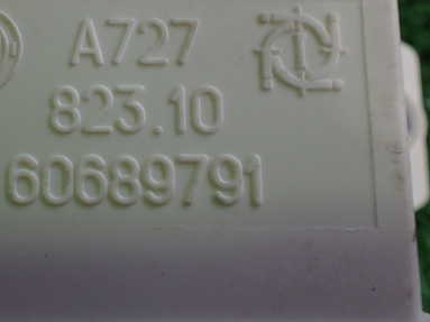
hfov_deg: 39.3
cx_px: 103
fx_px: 584
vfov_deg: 30.6
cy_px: 109
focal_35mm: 47
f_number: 2.3
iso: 160
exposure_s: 1/125
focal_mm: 5.4
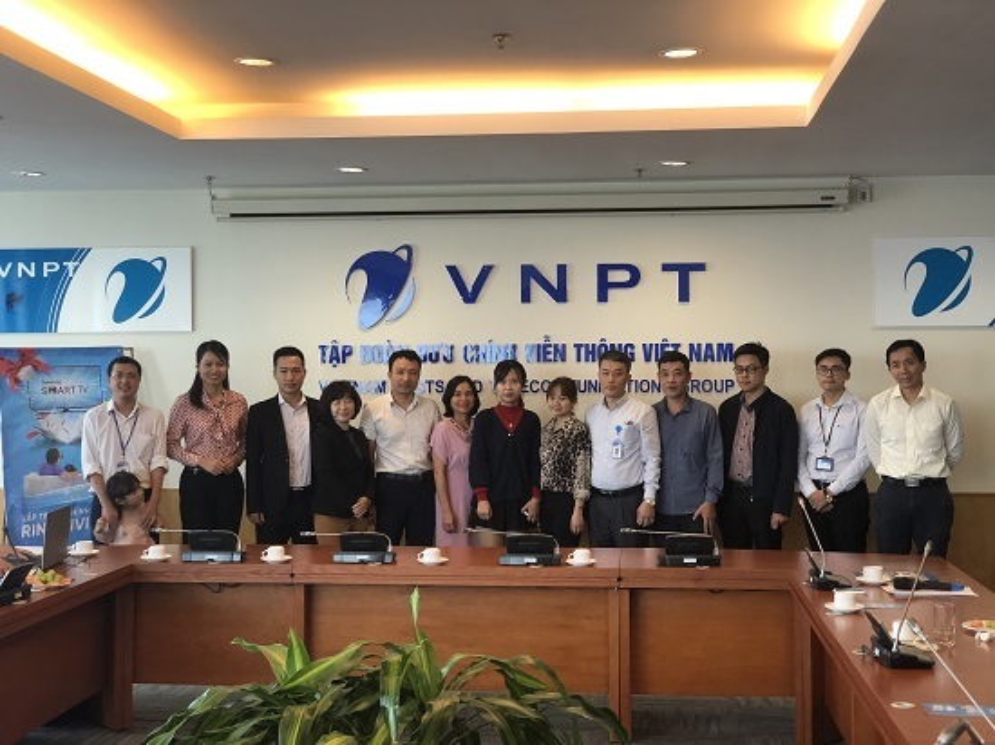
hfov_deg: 36.8
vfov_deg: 28.0
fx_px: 1494
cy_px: 372
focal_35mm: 52
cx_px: 498
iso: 80
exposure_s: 1/50
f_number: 2.4
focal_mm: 6
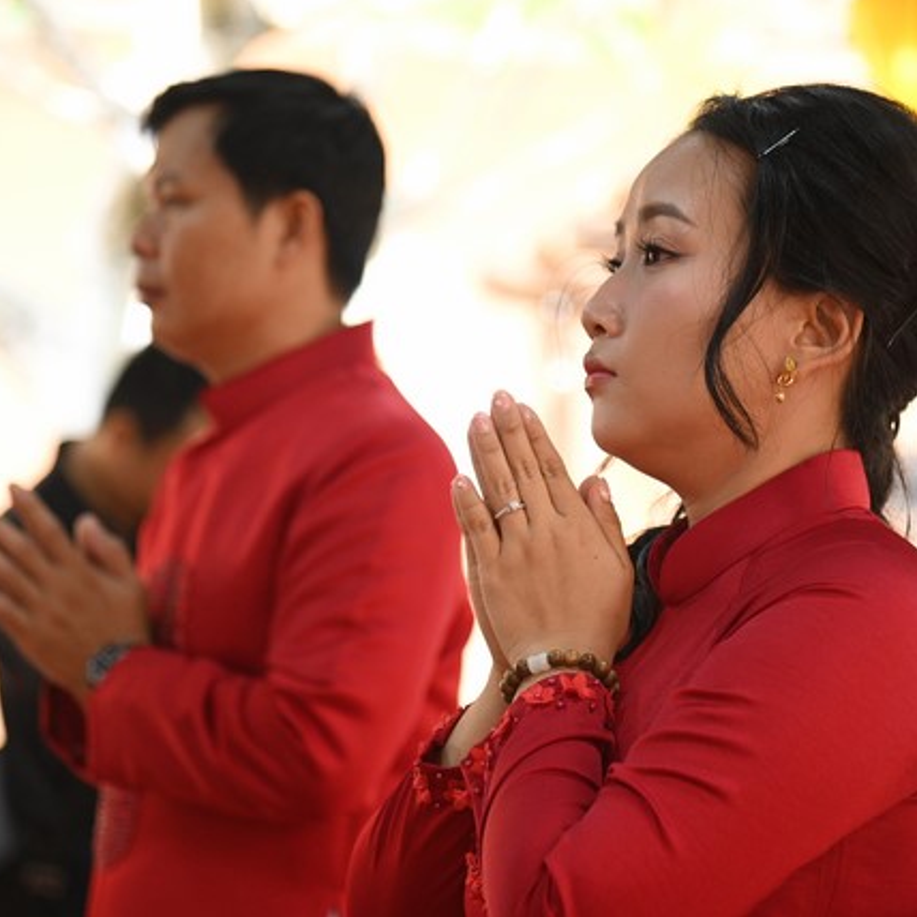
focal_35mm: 142
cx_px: 518
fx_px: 4256
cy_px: 456
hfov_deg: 12.3
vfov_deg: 12.3
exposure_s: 1/320
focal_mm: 110
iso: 2500
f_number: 4
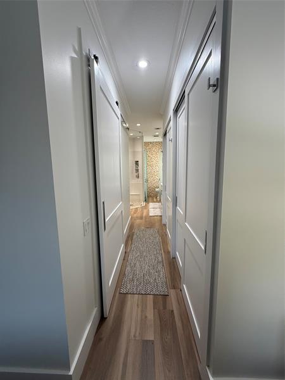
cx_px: 142
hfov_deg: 85.7
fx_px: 154
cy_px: 190
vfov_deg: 102.1
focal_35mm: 14
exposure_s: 1/120
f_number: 2.2
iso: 125
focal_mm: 2.22
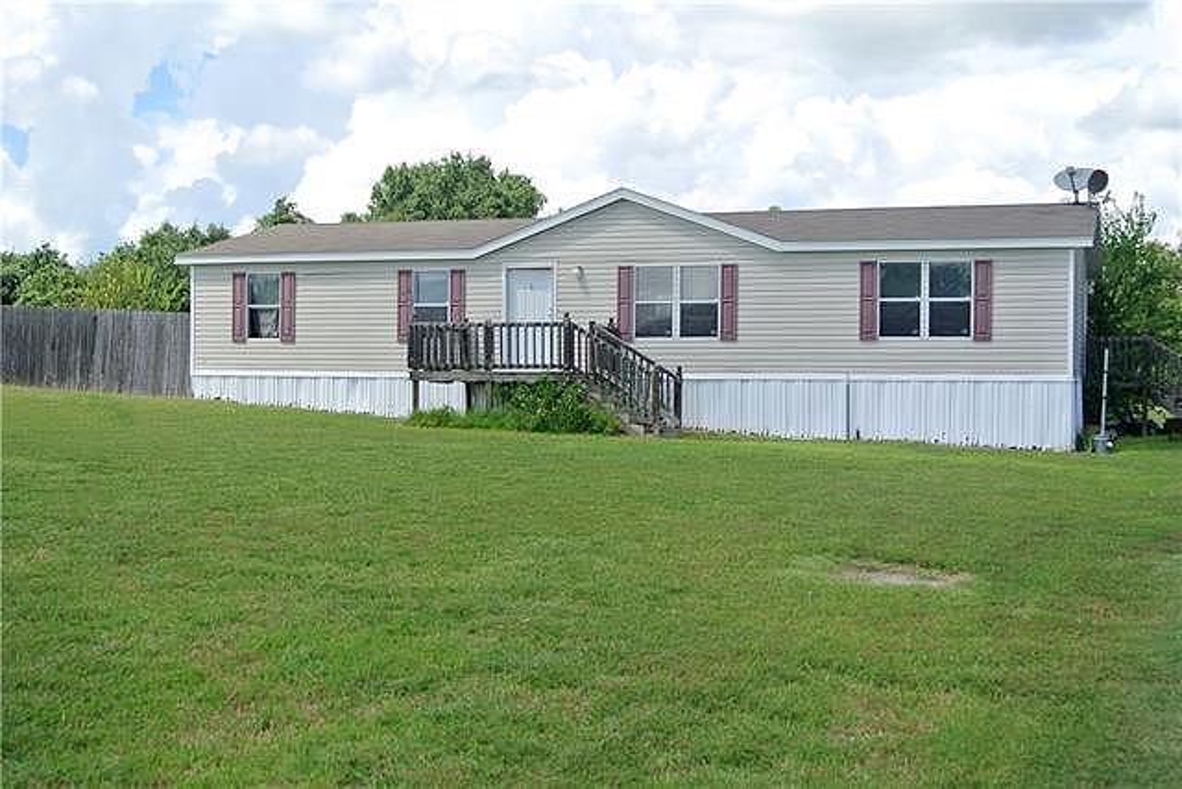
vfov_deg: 27.5
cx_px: 591
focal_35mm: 49
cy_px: 394
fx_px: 1609
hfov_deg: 40.3
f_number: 4.5
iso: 100
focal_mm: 18.2
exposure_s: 1/500
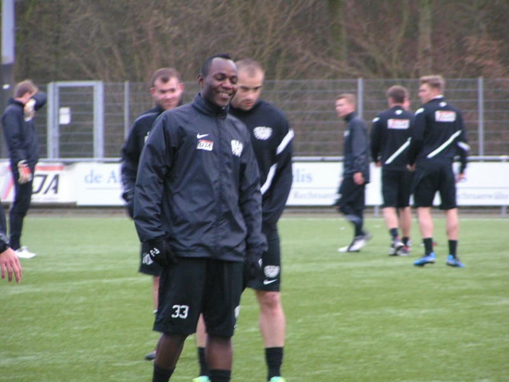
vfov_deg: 5.5
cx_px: 254
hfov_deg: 7.3
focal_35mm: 271
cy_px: 191
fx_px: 3985
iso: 200
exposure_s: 1/50
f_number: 3.5
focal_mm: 41.4
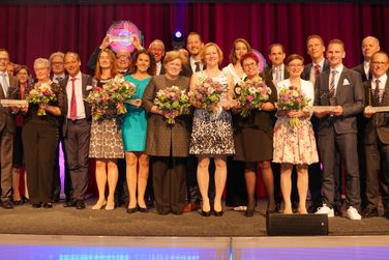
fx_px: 530
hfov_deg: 40.3
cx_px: 171
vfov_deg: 27.5
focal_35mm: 49
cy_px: 114
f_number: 4
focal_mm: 24
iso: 1250
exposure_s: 1/160
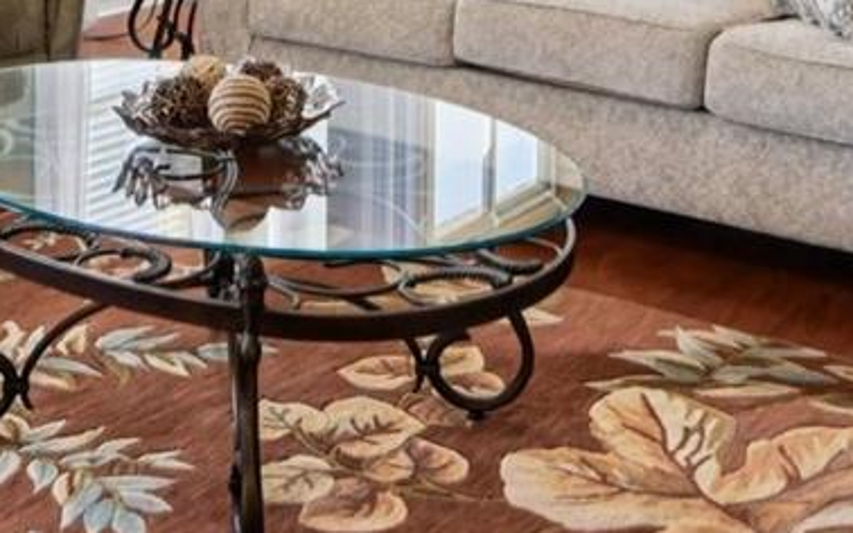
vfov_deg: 16.7
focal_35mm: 69
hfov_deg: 29.8
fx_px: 1604
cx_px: 426
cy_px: -318
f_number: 8
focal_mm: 16
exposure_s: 1/15
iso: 400
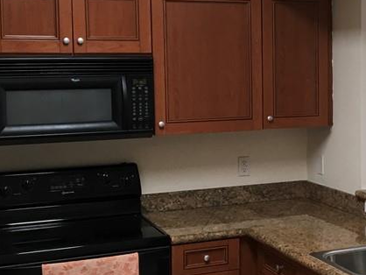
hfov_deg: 26.9
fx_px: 751
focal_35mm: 71
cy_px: 116
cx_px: 292
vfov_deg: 20.7
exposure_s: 1/30
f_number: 2.2
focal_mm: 4.15
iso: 64
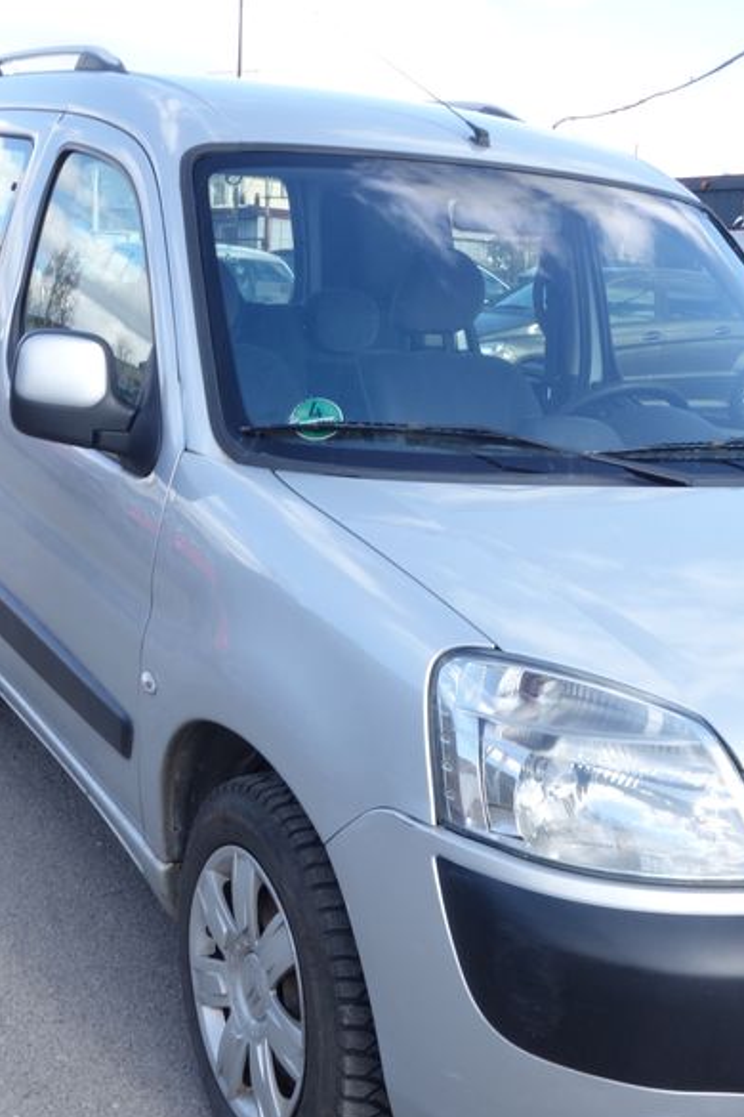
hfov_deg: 27.4
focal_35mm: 49
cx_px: 486
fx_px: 1519
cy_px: 629
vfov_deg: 40.3
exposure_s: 1/30
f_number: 11
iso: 125
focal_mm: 10.4
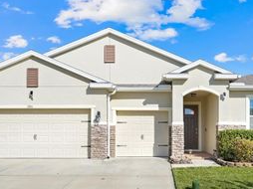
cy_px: 132
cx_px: 161
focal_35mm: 37
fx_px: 270
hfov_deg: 49.6
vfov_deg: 38.1
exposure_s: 1/60
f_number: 9
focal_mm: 19.5
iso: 250
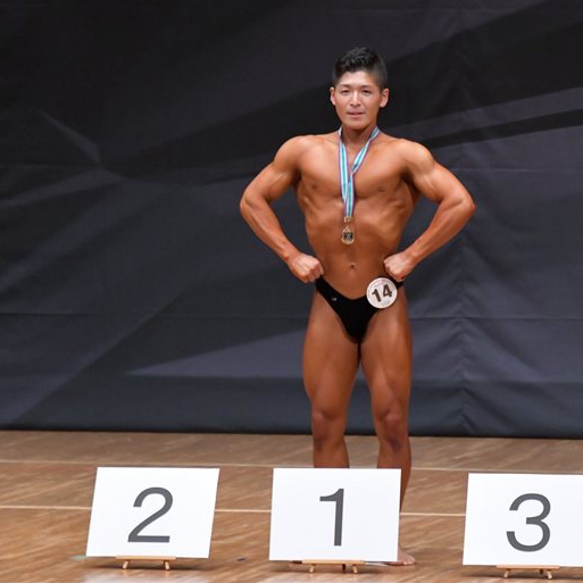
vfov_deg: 4.6
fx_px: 7336
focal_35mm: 385
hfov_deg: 4.6
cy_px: 291
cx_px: 364
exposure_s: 1/400
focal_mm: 200
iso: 6400
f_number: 5.6
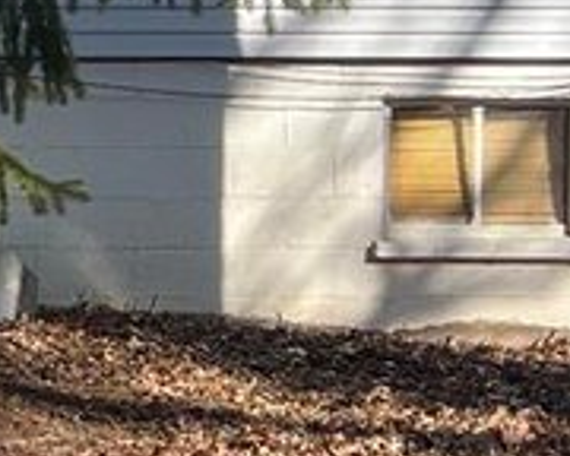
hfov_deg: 8.4
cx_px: -724
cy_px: 55
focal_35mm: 213
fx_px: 3593
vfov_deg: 7.2
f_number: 1.5
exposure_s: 1/917
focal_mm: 5.7
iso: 50
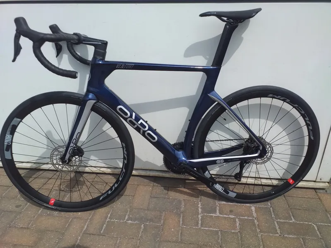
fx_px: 258
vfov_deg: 51.4
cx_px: 166
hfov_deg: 65.3
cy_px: 124
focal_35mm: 27
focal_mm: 3.6
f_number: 1.9
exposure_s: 1/2179
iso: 40
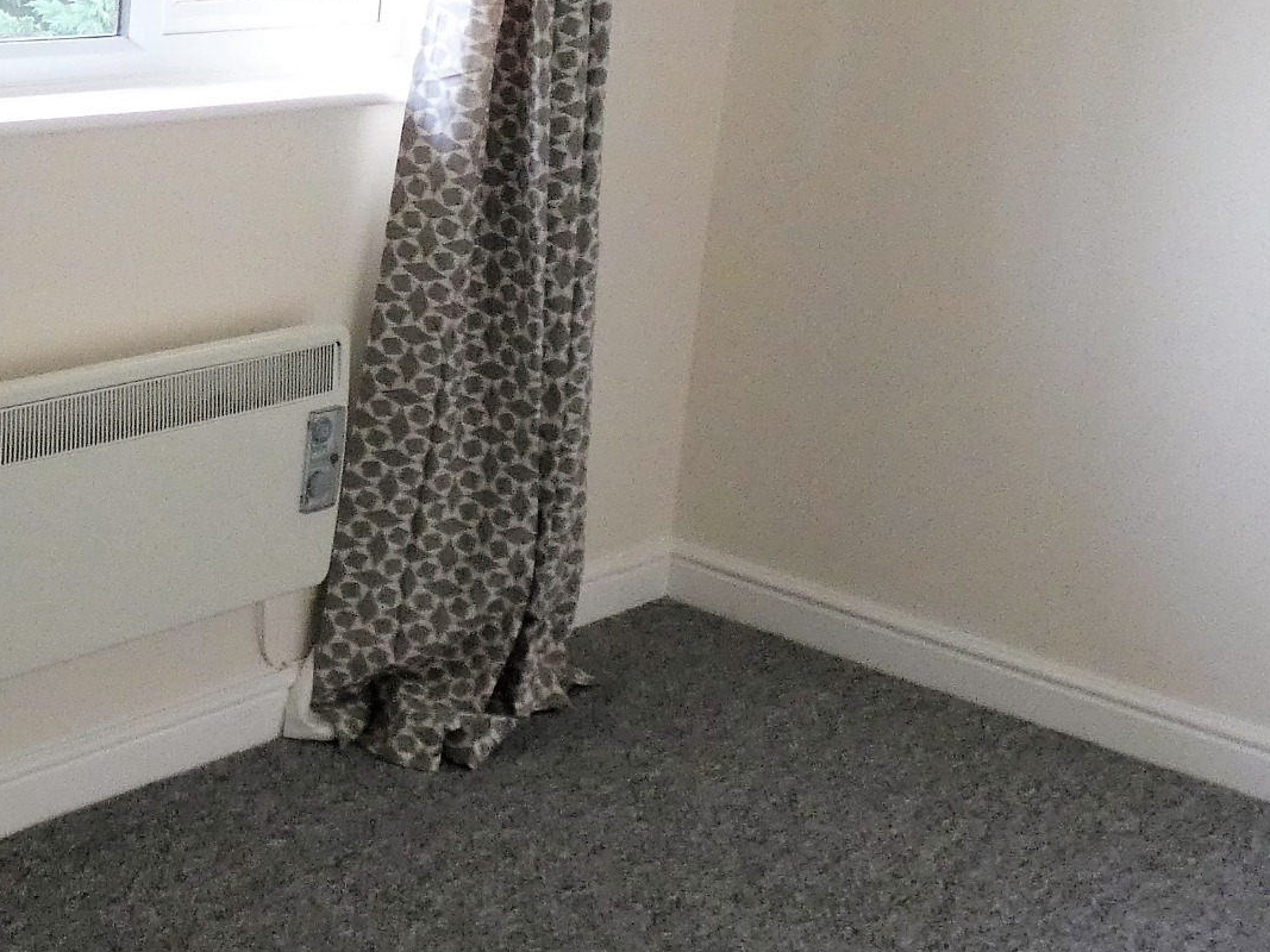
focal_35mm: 63
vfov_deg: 23.2
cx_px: 169
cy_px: 321
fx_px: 2311
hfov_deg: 29.7
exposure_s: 1/80
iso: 400
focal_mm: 3.6
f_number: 2.8
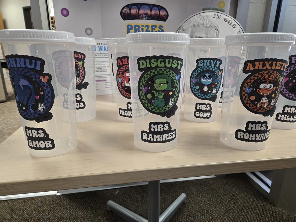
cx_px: 148
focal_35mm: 23
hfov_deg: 73.9
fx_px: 197
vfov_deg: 58.9
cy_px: 111
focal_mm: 5.4
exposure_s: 1/120
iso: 320
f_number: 1.8
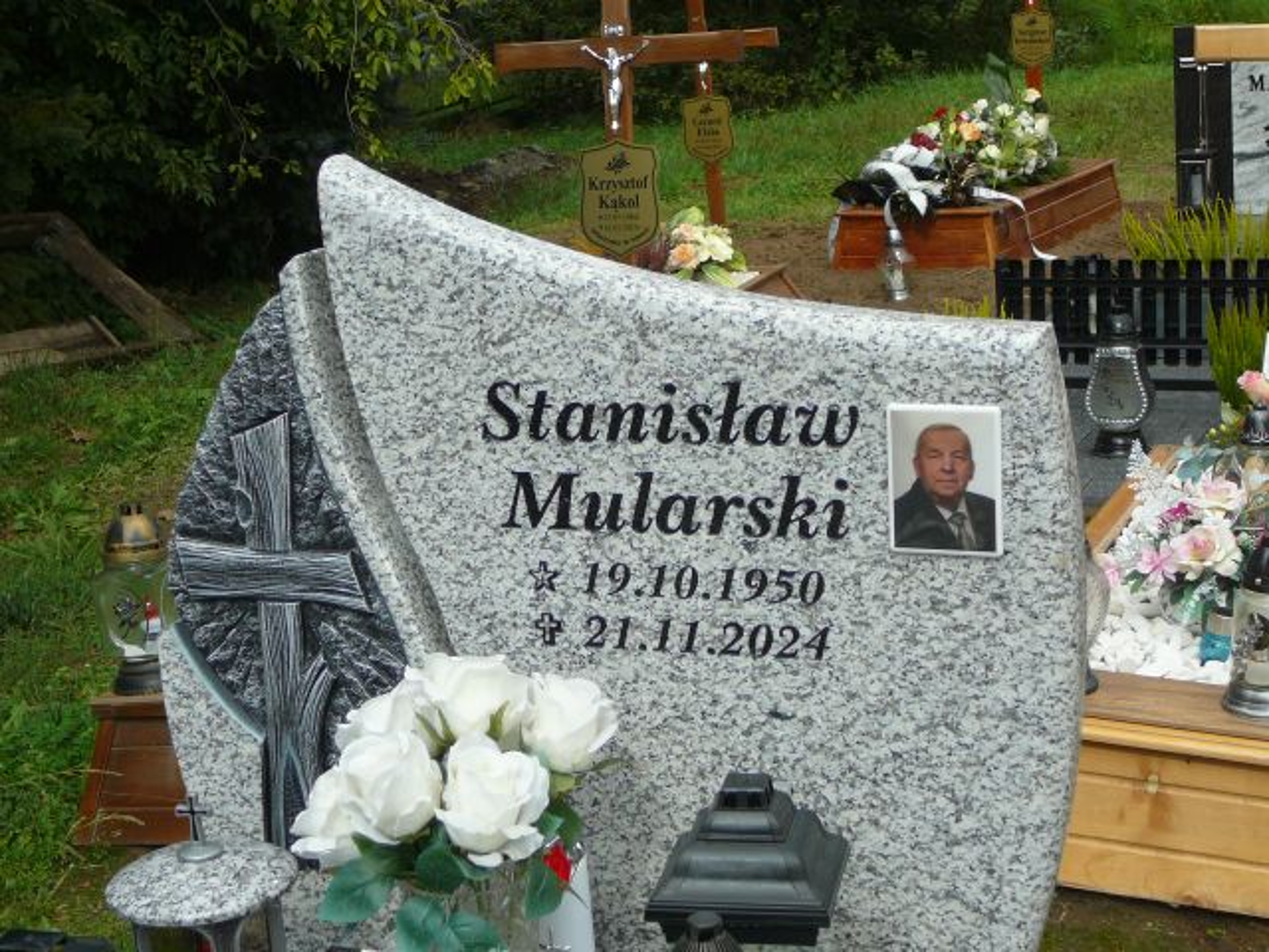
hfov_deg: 31.7
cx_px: 634
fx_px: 2236
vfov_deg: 24.0
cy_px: 476
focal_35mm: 61
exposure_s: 1/640
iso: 80
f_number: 3.6
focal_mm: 9.1
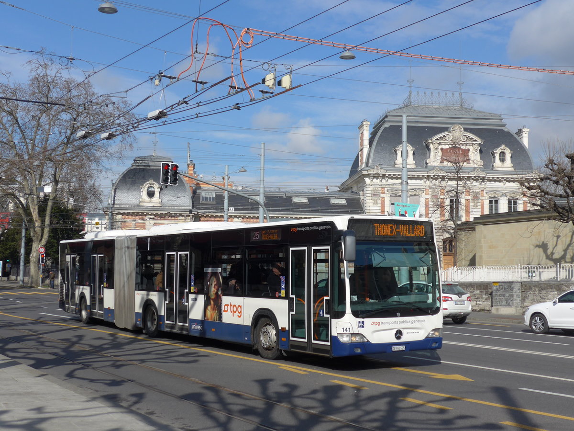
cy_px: 216
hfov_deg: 38.9
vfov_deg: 29.7
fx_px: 813
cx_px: 287
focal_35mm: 49
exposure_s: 1/1600
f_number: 3.2
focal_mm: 10.1
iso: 80
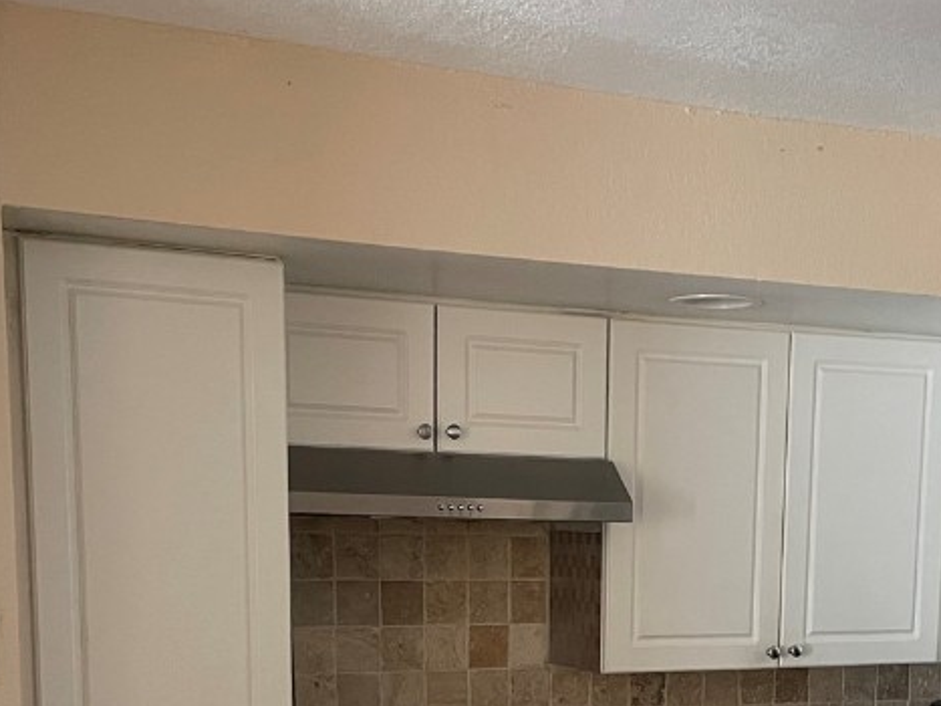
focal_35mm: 57
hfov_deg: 33.6
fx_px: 1549
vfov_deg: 24.2
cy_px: 754
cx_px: 600
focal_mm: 4.2
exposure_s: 1/30
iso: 640
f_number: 1.6
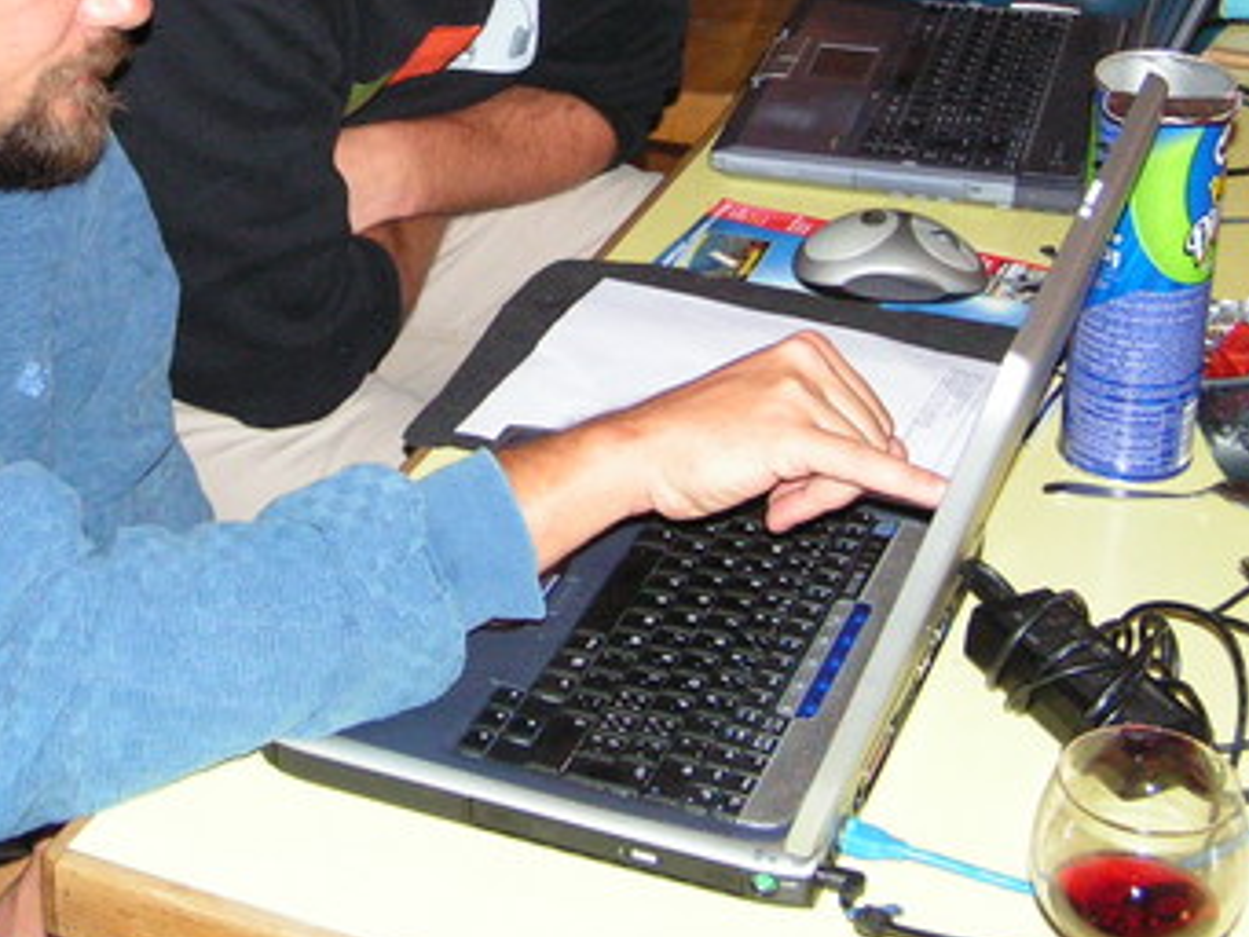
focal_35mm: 77
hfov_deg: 25.1
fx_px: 2779
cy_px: 106
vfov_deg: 18.8
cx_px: 370
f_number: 2.8
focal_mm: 6.8
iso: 200
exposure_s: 1/50
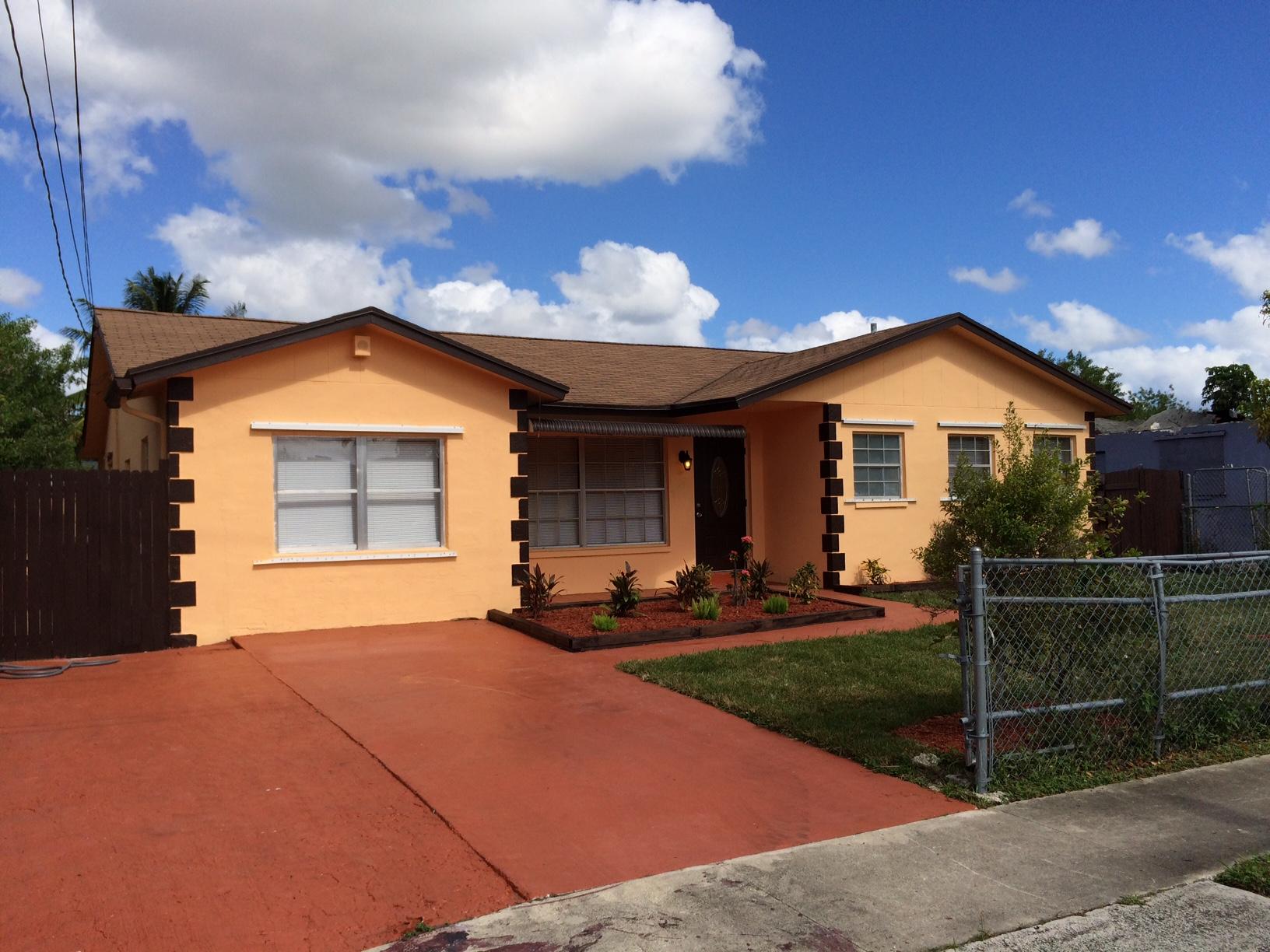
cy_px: 476
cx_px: 635
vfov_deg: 48.2
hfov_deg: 61.7
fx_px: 1064
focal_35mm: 29
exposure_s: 1/2740
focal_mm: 4.15
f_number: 2.2
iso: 32
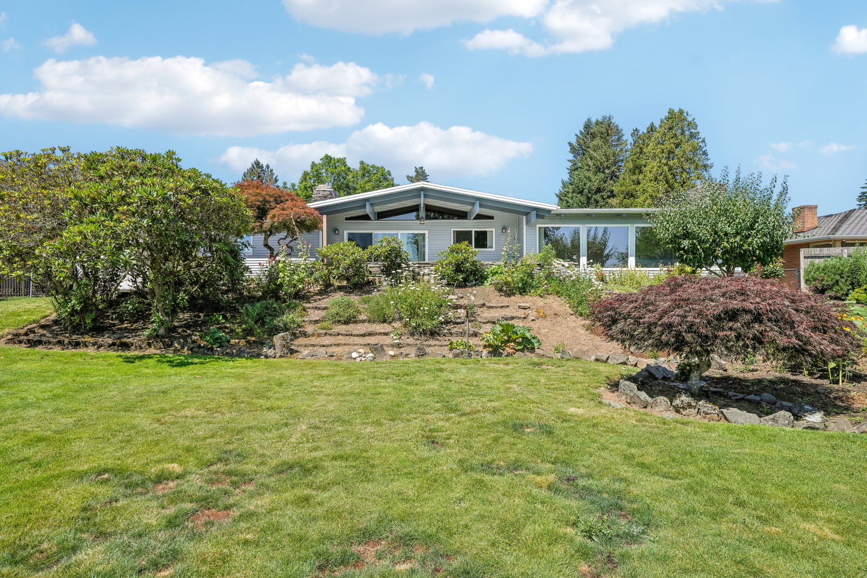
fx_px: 506
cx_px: 434
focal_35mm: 21
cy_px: 289
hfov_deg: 81.2
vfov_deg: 59.5
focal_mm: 21
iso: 400
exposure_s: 1/800
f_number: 8
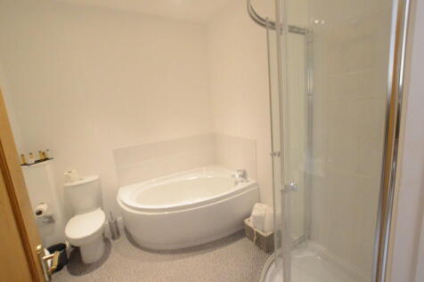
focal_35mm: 15
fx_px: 177
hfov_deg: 100.4
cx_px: 212
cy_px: 141
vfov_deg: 77.3
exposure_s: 1/15
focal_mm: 10
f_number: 13
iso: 5600
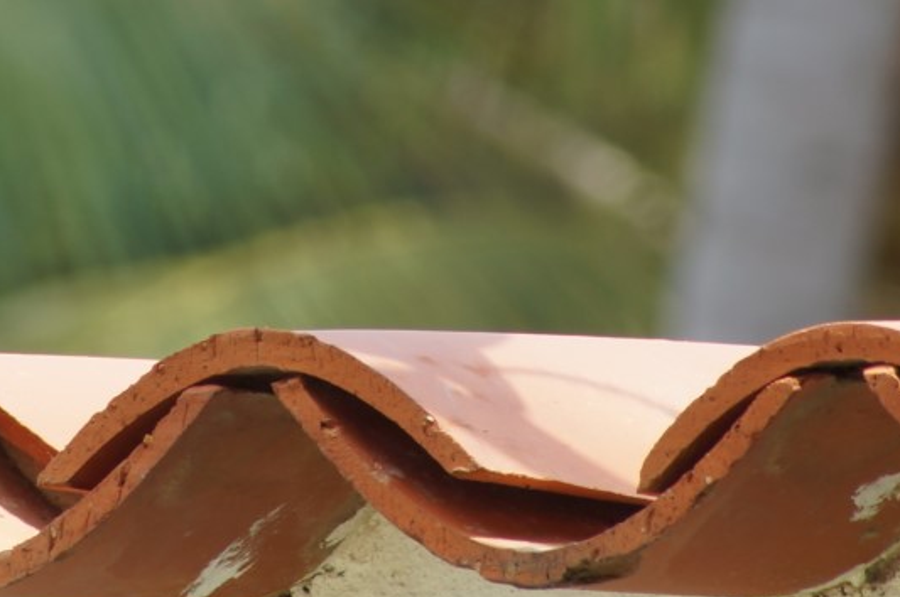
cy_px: 44
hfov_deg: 1.5
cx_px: 230
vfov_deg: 1.0
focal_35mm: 1373
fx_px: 34283
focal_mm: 300
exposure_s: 1/25
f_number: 16
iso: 100
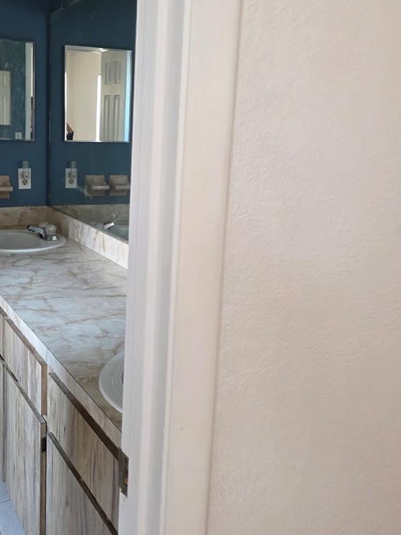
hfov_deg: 38.1
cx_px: 125
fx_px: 572
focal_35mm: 37
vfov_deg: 50.0
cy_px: 229
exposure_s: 1/120
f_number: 1.7
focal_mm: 6.3
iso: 640
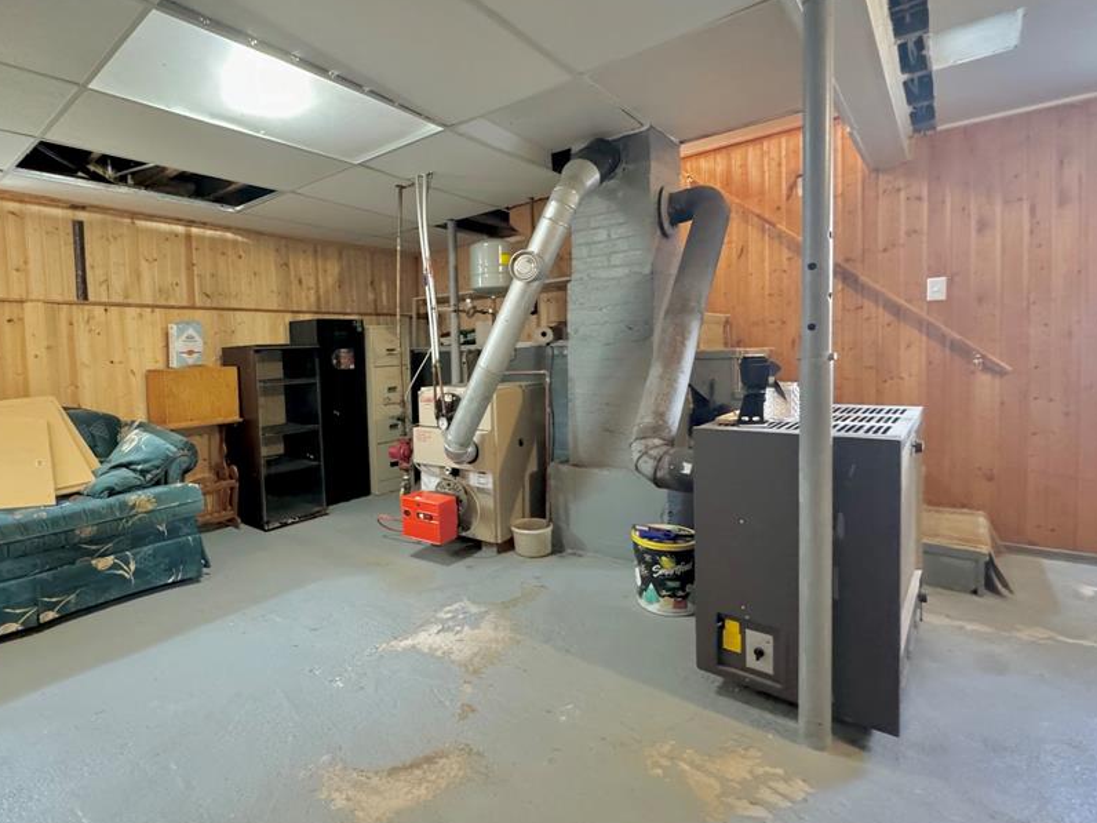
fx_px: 570
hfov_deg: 86.3
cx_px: 422
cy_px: 380
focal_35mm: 18
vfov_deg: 71.5
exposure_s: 1/40
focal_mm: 2.22
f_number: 2.2
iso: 1250
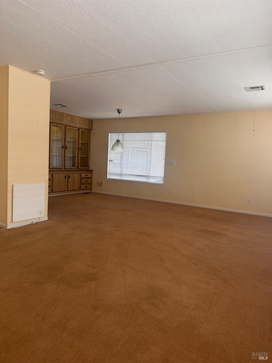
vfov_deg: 71.6
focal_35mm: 24
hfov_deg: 56.8
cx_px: 136
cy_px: 182
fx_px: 251
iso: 64
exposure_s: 1/121
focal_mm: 6.86
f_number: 1.78
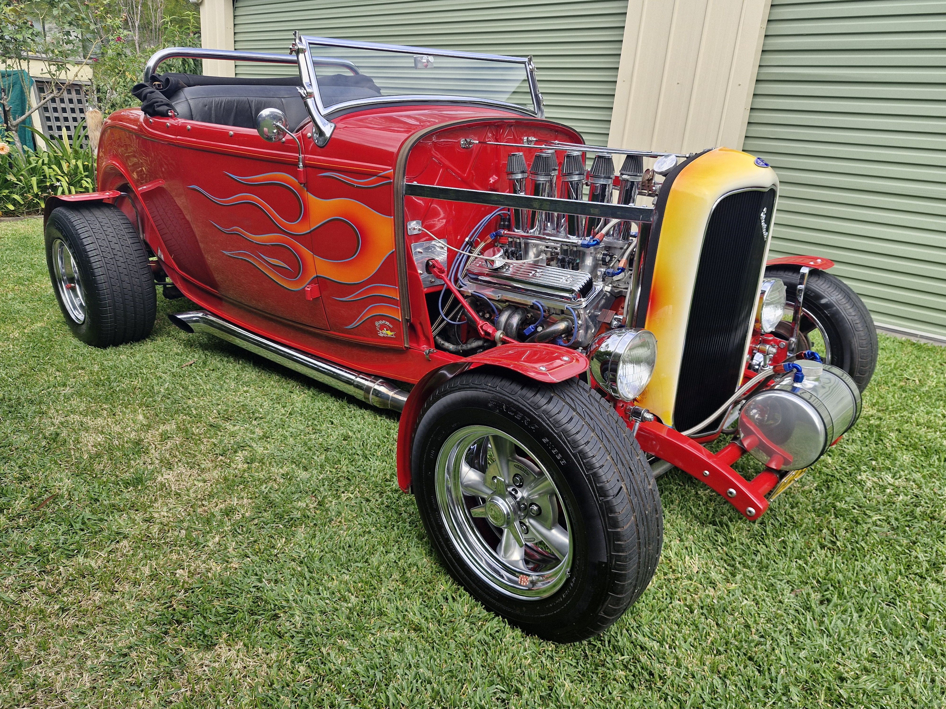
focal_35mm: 23
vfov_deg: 58.9
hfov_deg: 73.9
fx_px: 629
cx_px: 473
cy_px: 354
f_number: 1.8
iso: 50
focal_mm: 5.54
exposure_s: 1/676
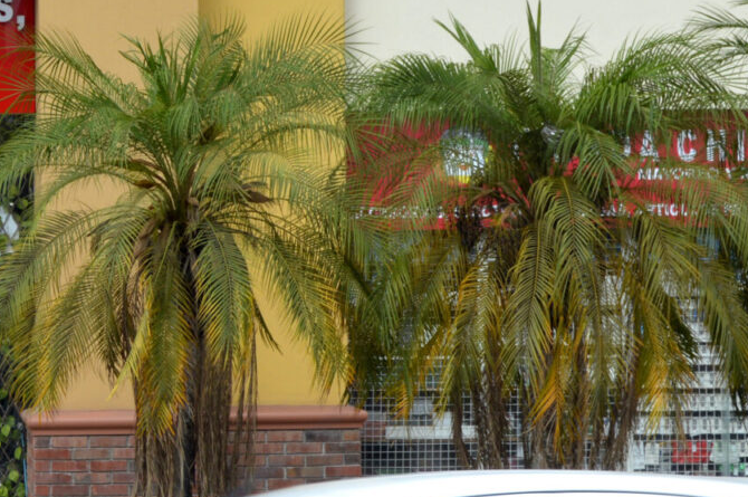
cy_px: 202
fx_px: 3237
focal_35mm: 156
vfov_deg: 8.8
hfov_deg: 13.0
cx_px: -52
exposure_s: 1/250
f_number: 8
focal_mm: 34
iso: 100
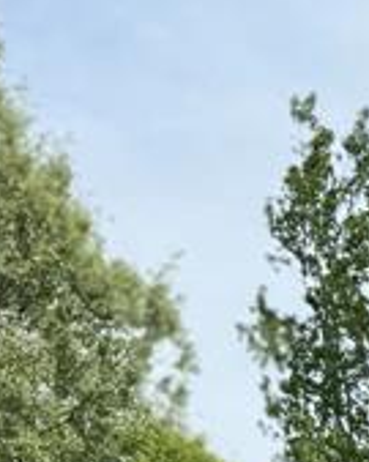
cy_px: 853
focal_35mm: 142
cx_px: 1055
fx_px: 1940
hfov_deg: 9.1
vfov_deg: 12.3
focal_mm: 6.76
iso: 80
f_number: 1.78
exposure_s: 1/3584
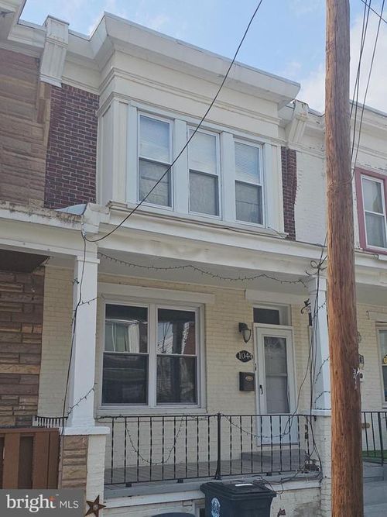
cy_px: 258
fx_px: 343
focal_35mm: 23
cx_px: 194
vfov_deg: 73.9
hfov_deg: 58.9
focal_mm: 6.3
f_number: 1.7
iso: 10
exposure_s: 1/1000
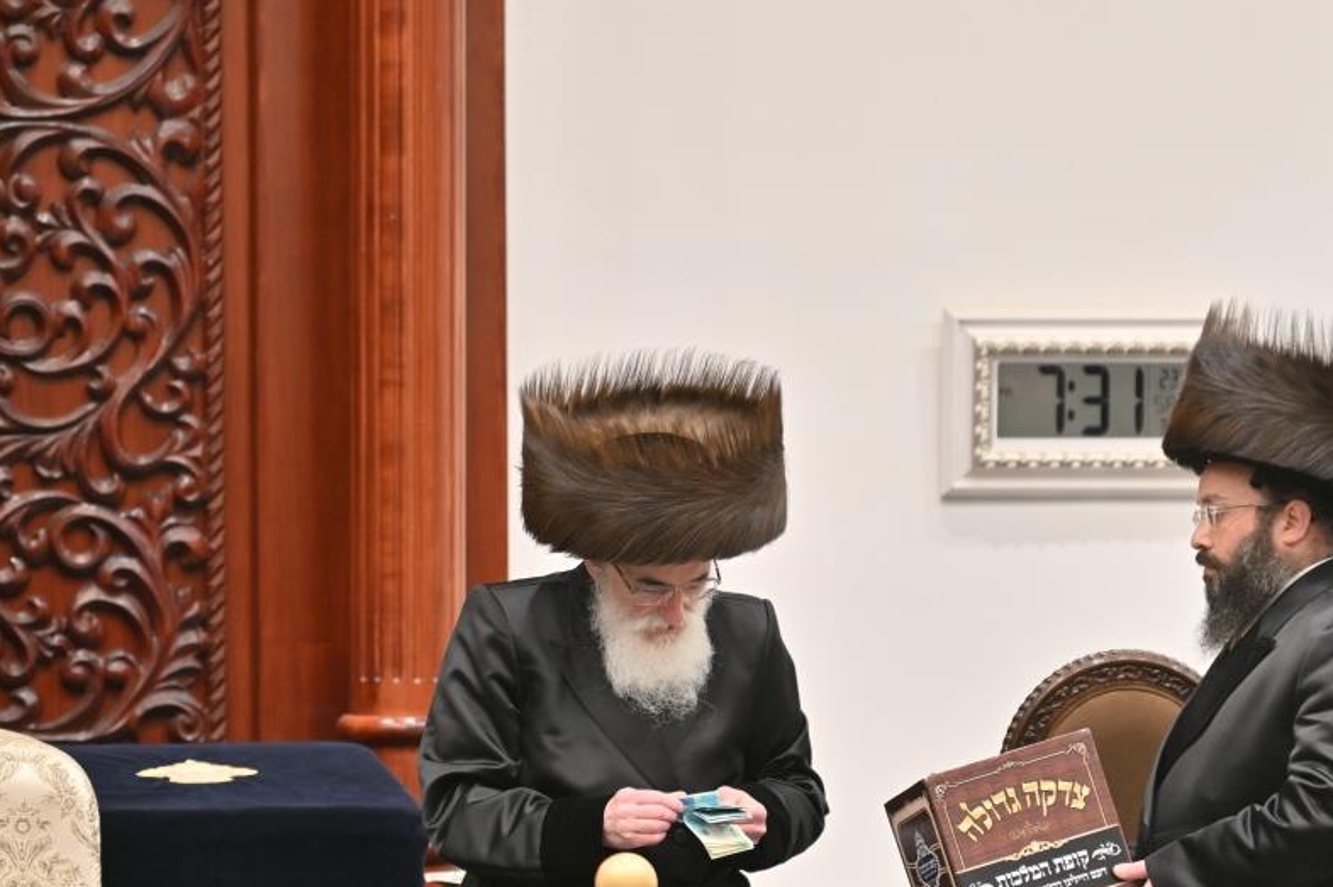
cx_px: 699
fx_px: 14468
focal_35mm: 391
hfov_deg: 5.3
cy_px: 548
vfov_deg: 3.5
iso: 200
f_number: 2.8
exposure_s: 1/160
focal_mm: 200
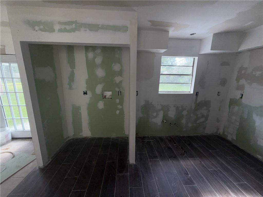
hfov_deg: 102.1
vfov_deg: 85.7
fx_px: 106
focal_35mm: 14
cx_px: 132
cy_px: 98
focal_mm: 2.22
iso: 20
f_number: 2.2
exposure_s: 1/122
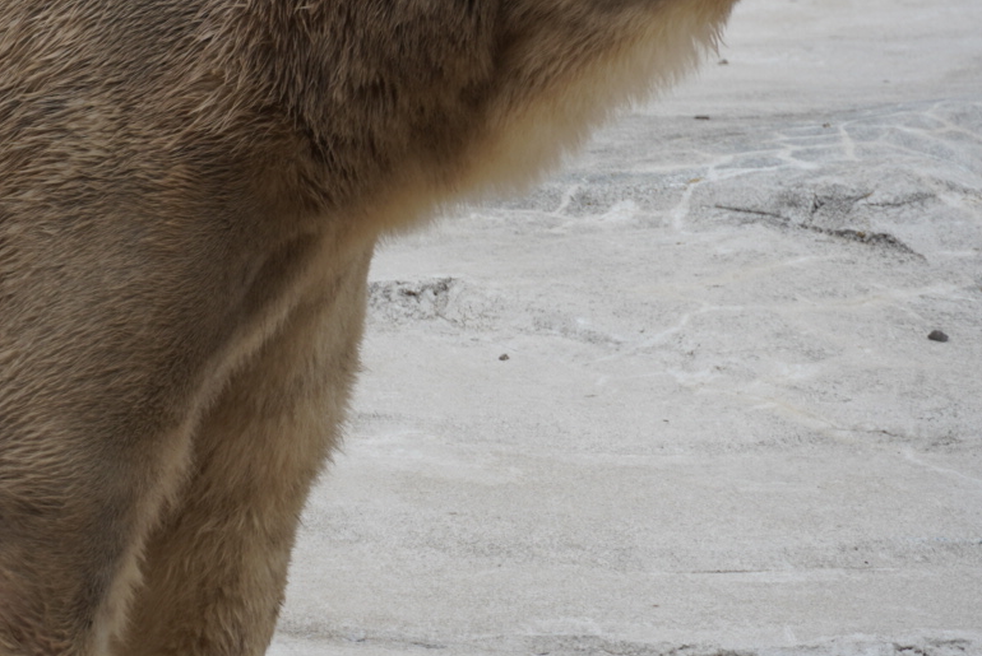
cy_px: 237
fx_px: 11605
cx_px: 10
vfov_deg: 3.2
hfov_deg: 4.8
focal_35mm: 425
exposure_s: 1/400
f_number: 7.1
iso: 100
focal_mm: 135
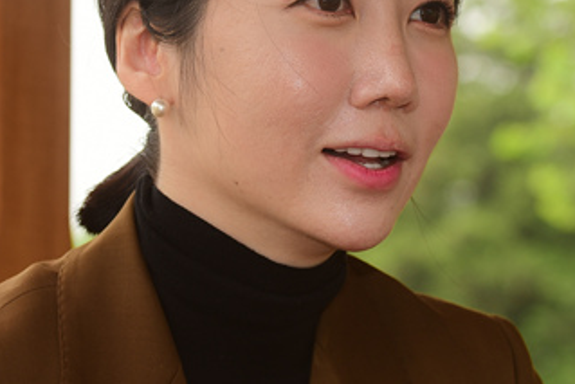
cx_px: 380
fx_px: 3595
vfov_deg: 6.1
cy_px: 120
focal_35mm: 225
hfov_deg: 9.1
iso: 200
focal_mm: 112
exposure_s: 1/200
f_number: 7.1
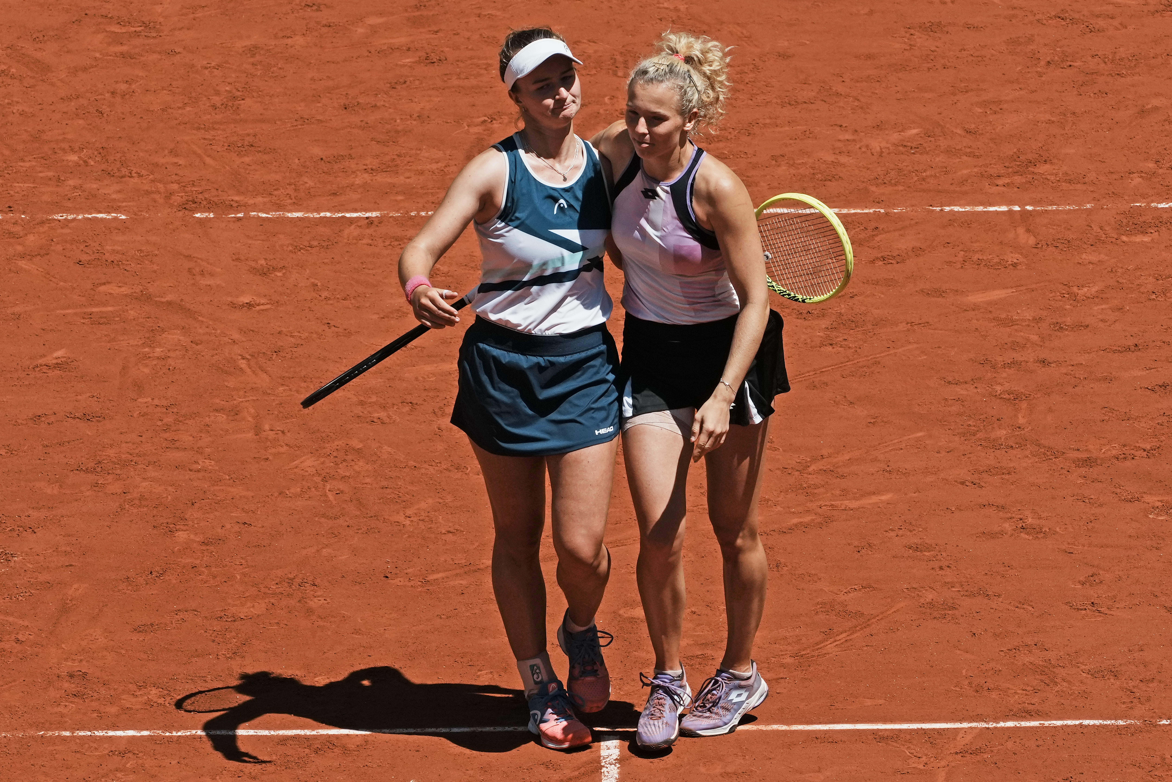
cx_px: 586
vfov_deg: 3.0
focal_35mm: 463
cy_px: 391
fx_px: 15072
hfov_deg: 4.5
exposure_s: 1/2000
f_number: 10
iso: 500
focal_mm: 309
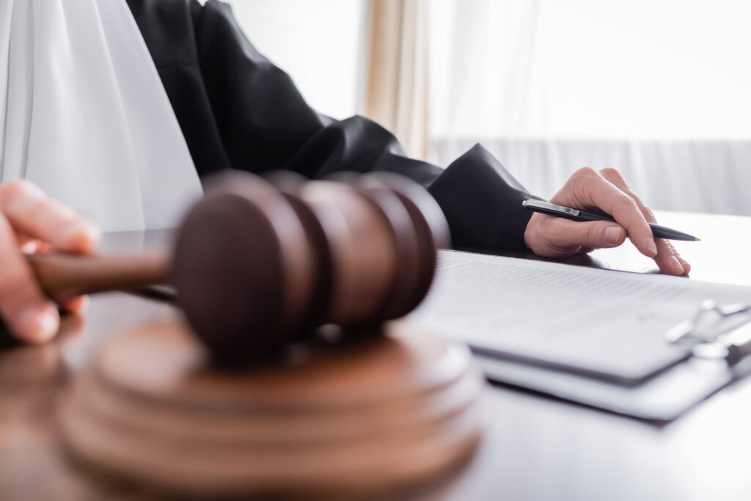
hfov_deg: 54.4
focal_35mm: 35
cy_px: 250
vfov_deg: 37.9
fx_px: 730
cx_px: 376
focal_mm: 35
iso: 100
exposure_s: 1/200
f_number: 4
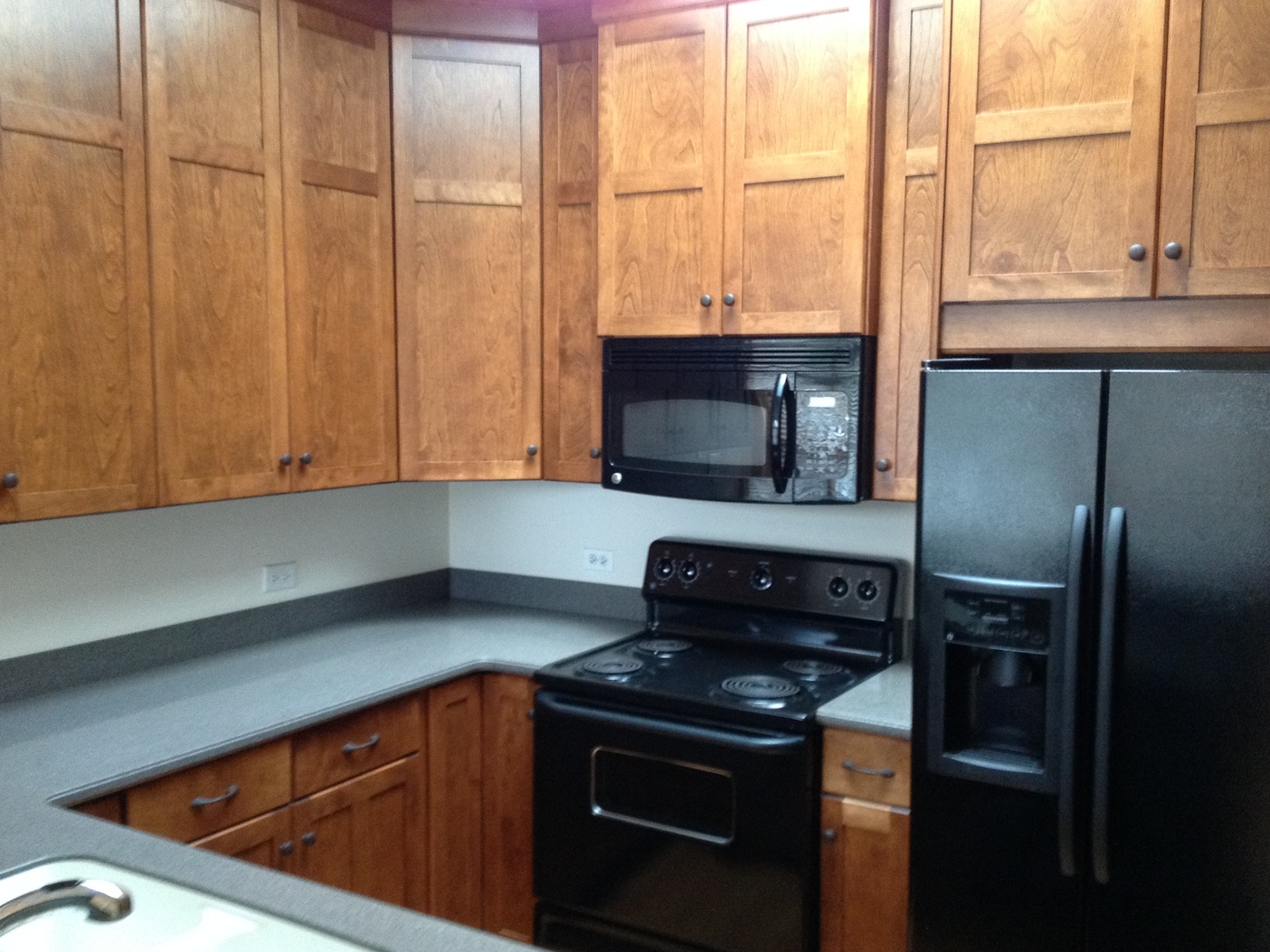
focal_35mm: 36
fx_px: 1321
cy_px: 486
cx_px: 640
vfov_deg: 39.7
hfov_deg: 51.4
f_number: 2.4
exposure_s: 1/15
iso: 250
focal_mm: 4.28
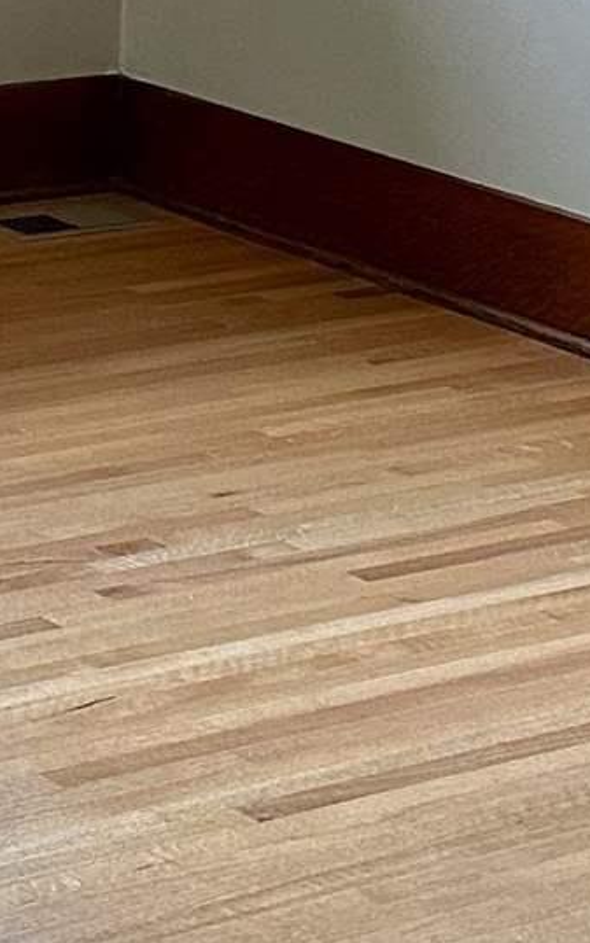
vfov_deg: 13.6
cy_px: -467
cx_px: -368
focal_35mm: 145
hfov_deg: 8.8
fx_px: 3729
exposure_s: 1/73
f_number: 1.78
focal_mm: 6.86
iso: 250
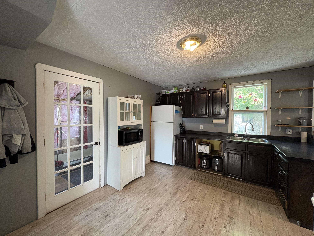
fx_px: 127
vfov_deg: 85.7
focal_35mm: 14
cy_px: 118
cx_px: 157
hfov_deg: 102.1
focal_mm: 2.22
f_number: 2.2
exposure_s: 1/60
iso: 250
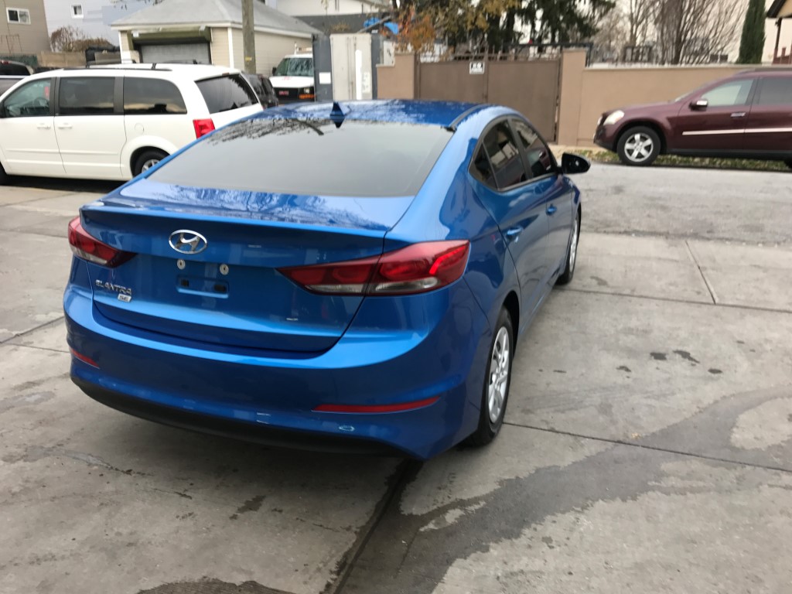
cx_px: 396
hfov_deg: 63.4
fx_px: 641
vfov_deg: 49.7
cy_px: 297
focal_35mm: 28
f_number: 1.8
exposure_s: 1/60
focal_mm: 3.99
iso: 25
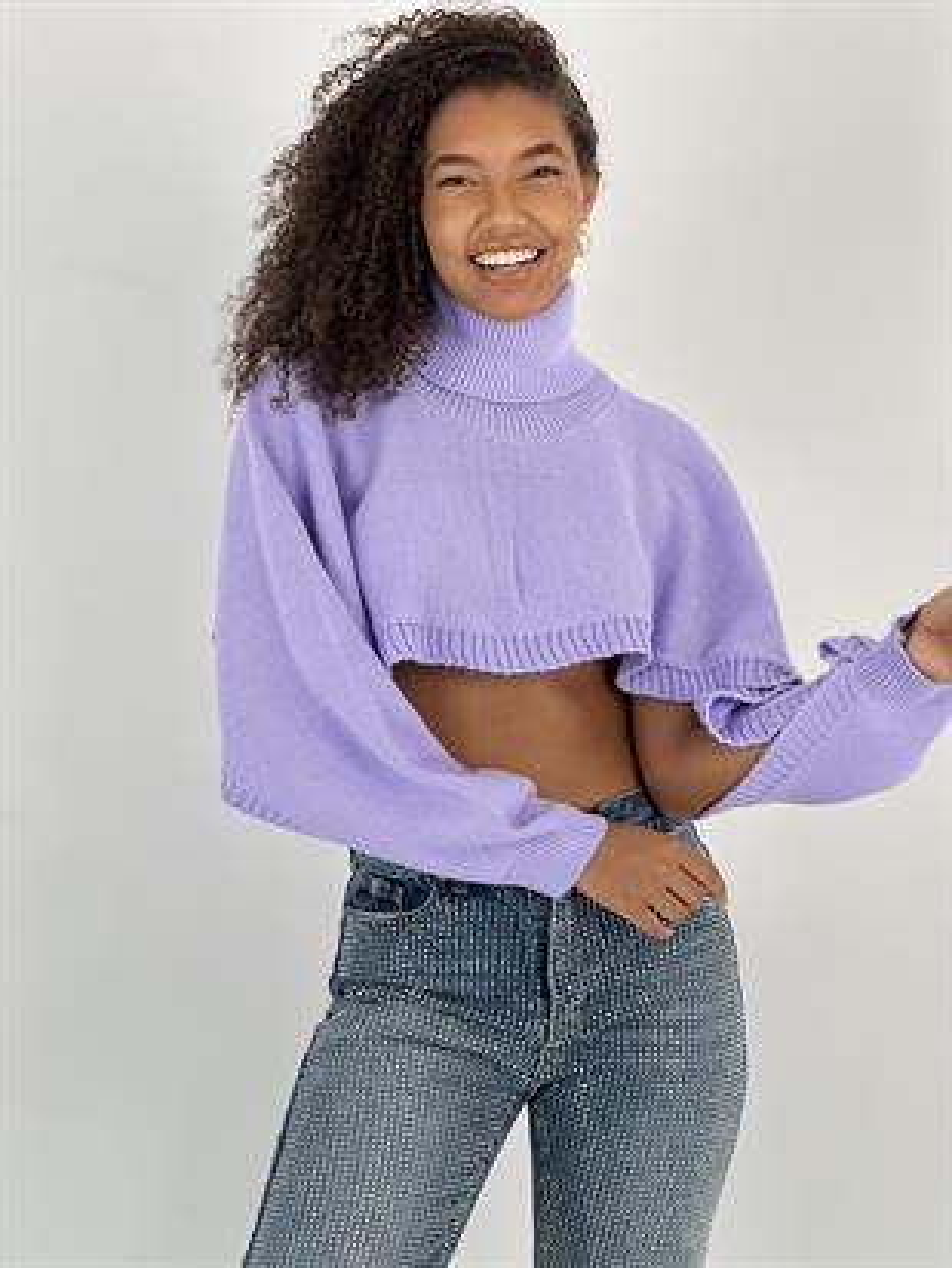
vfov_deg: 25.3
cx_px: 476
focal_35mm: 77
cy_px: 634
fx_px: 2822
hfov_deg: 19.1
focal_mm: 9
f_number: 2.8
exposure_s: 1/100
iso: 64
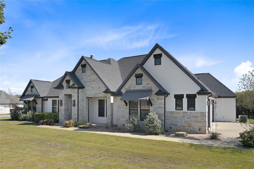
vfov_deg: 53.1
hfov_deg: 73.8
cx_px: 127
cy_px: 84
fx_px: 169
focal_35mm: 24
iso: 400
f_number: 8
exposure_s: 1/250
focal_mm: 24
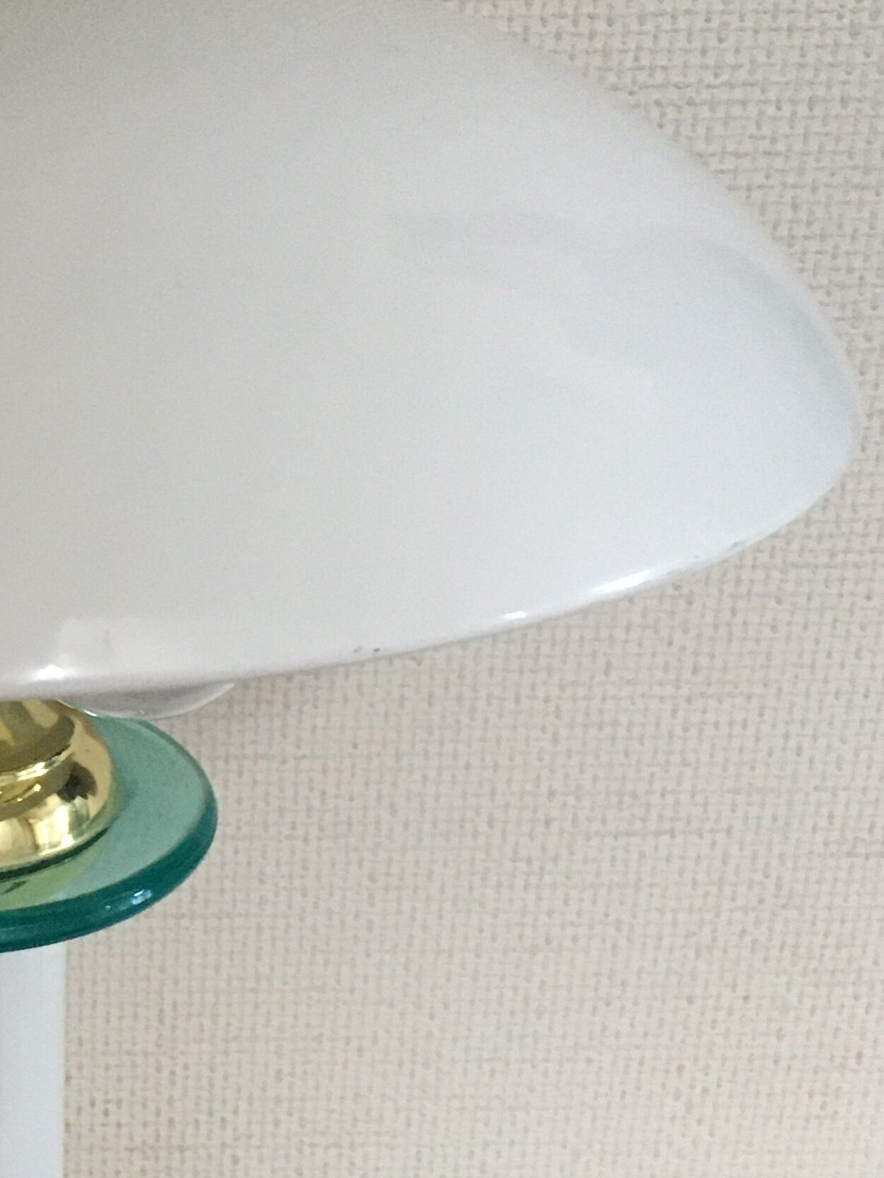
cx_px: -95
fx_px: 2383
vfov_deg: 27.5
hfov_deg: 20.1
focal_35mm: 70
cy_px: 820
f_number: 2.2
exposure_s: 1/17
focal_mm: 4.15
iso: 200
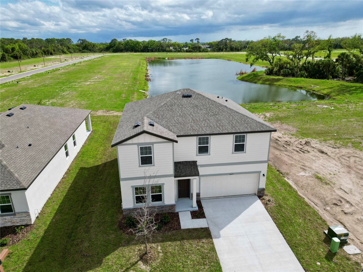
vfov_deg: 56.8
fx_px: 252
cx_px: 182
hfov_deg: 71.6
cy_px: 136
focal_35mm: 24
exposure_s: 1/4000
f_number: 1.7
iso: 140
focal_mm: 6.72
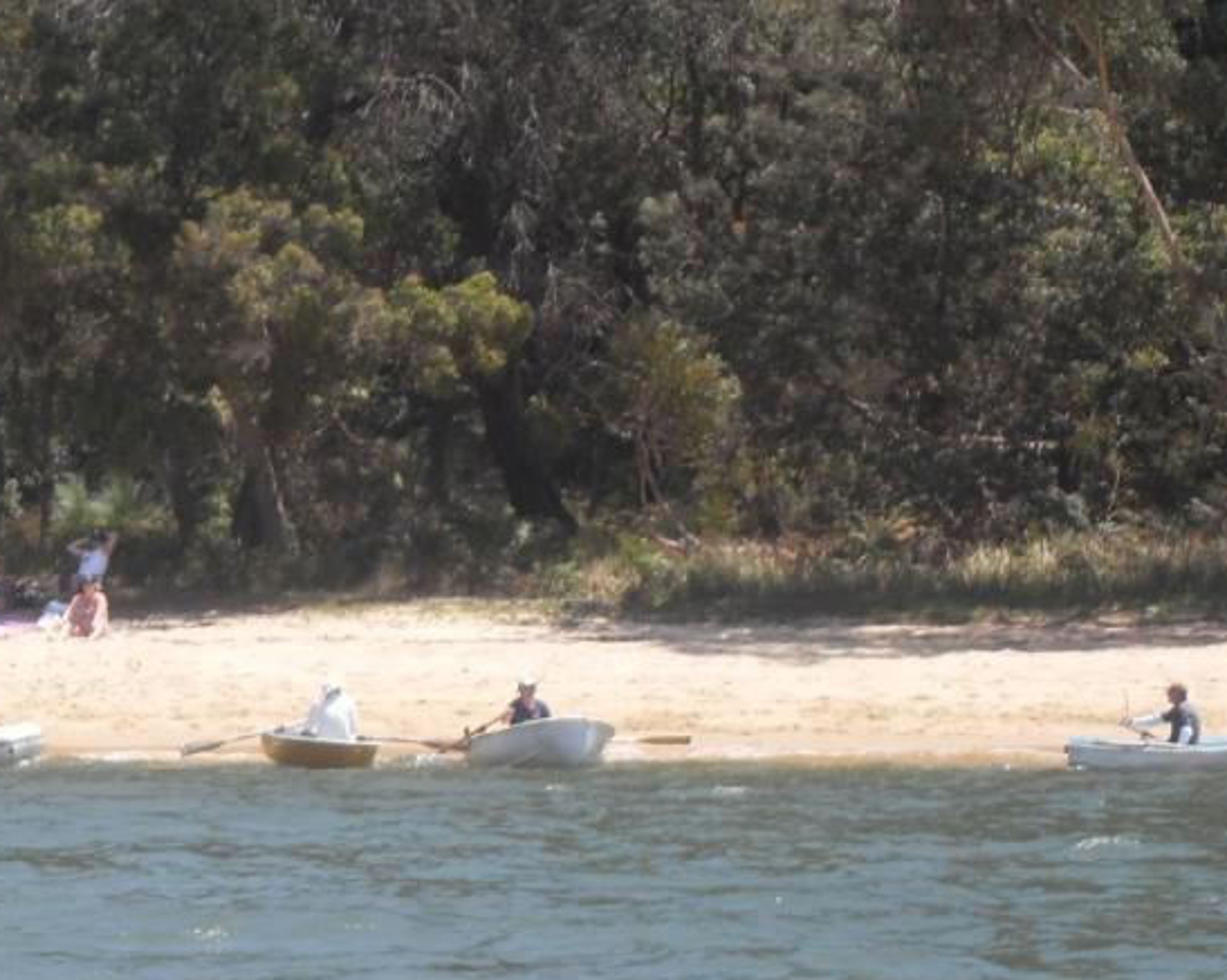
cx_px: 435
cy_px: 736
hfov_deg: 9.5
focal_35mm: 203
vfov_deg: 7.6
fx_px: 7368
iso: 80
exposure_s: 1/180
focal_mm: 18.1
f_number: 5.2
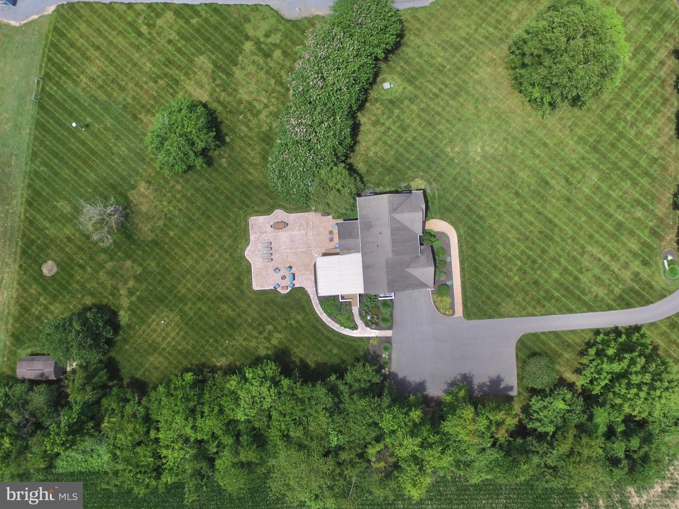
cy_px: 254
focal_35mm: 20
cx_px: 340
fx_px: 392
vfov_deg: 66.0
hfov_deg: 81.7
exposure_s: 1/1524
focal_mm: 3.61
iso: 100
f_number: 2.8
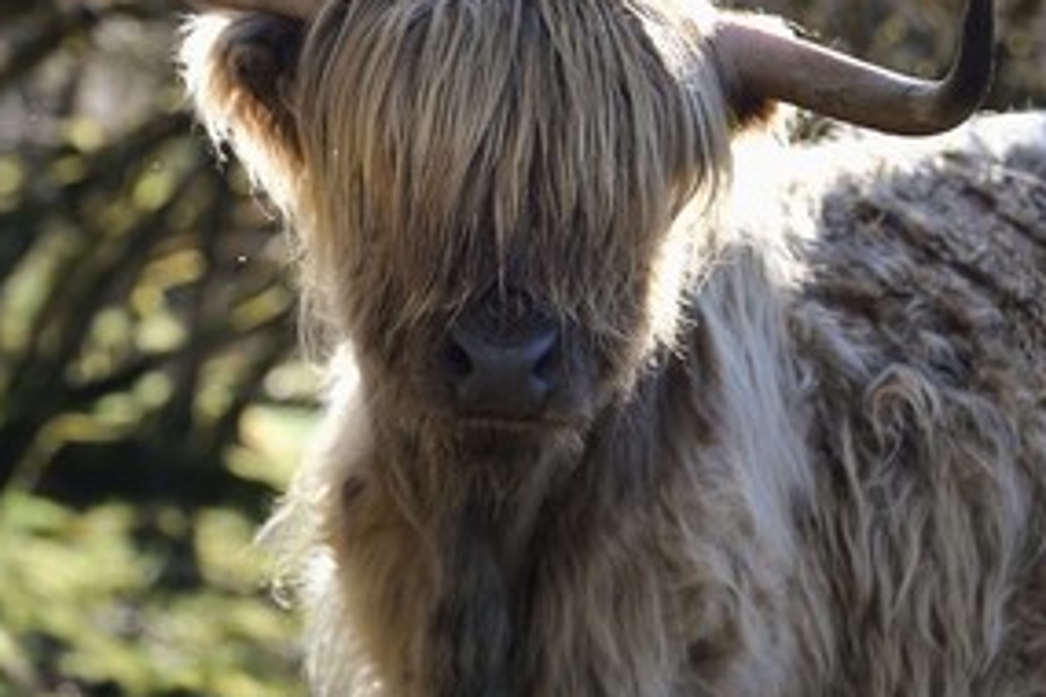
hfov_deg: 12.7
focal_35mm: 162
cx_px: 587
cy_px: 198
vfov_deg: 8.5
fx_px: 4707
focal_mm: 110
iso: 200
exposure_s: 1/500
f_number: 3.5
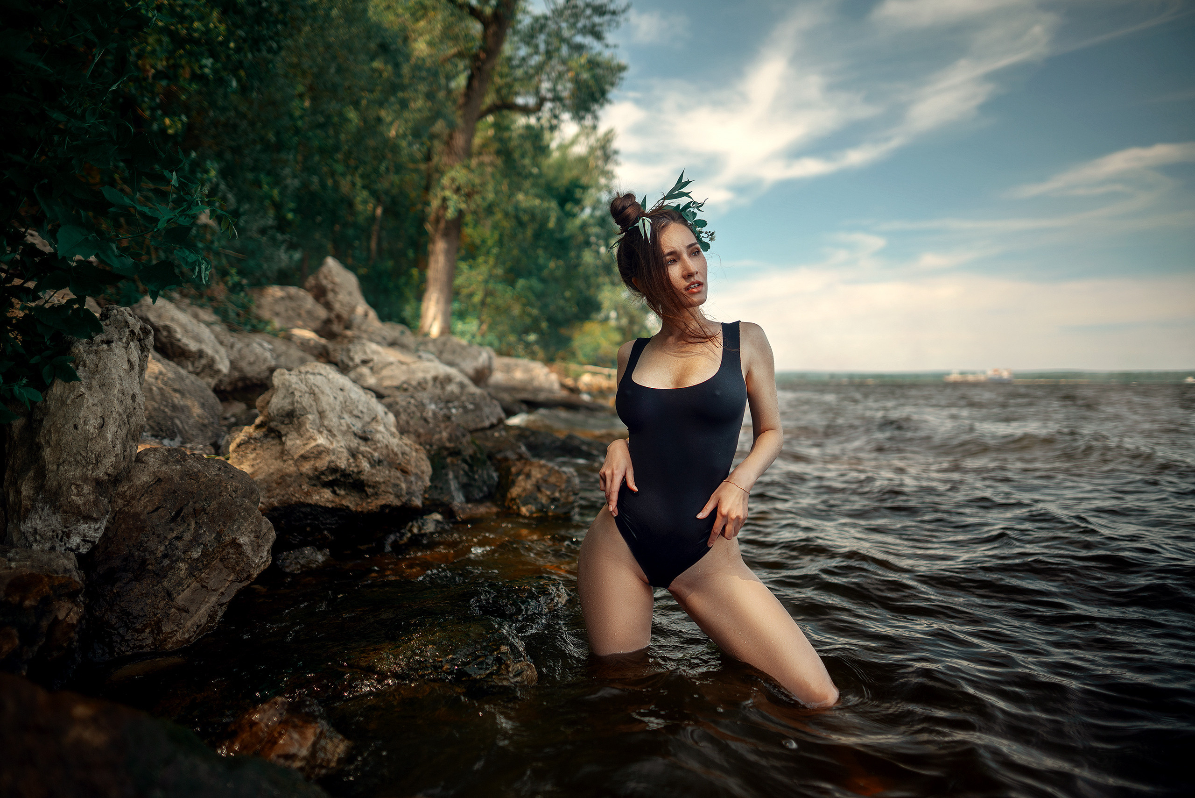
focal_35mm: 24
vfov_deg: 53.2
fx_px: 797
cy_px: 399
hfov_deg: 73.7
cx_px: 598
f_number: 1.4
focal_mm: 24
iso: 100
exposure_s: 1/1600
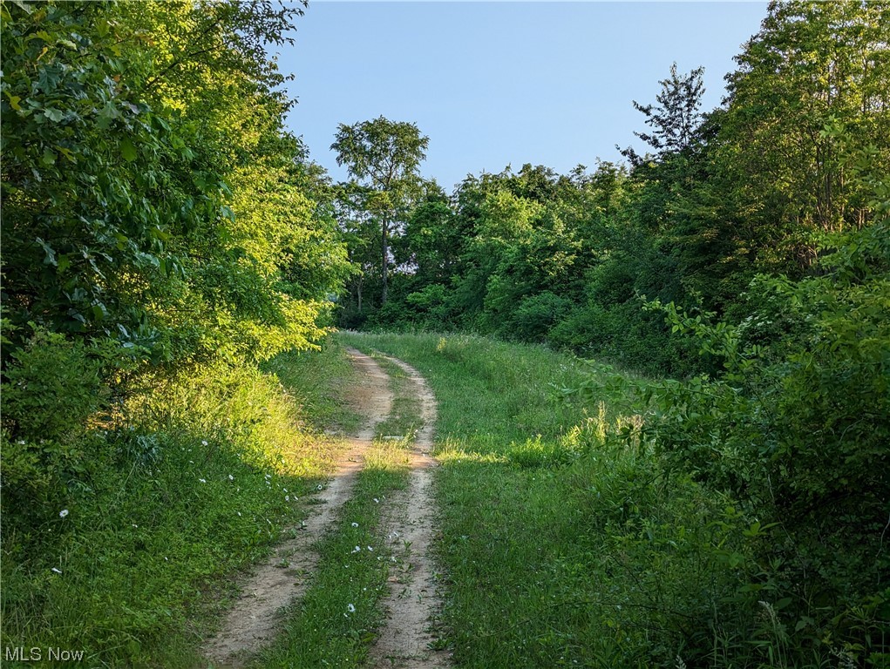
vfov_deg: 30.3
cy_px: 334
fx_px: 1235
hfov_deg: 39.6
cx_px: 445
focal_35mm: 48
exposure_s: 1/791
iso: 46
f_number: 1.85
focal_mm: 6.81
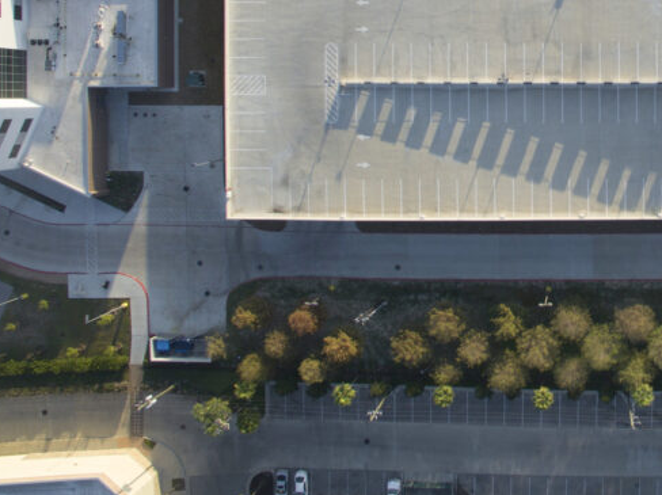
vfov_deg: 32.6
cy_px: 54
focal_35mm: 42
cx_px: 587
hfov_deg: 41.5
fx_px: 802
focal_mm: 3.61
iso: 100
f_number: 2.8
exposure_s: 1/370
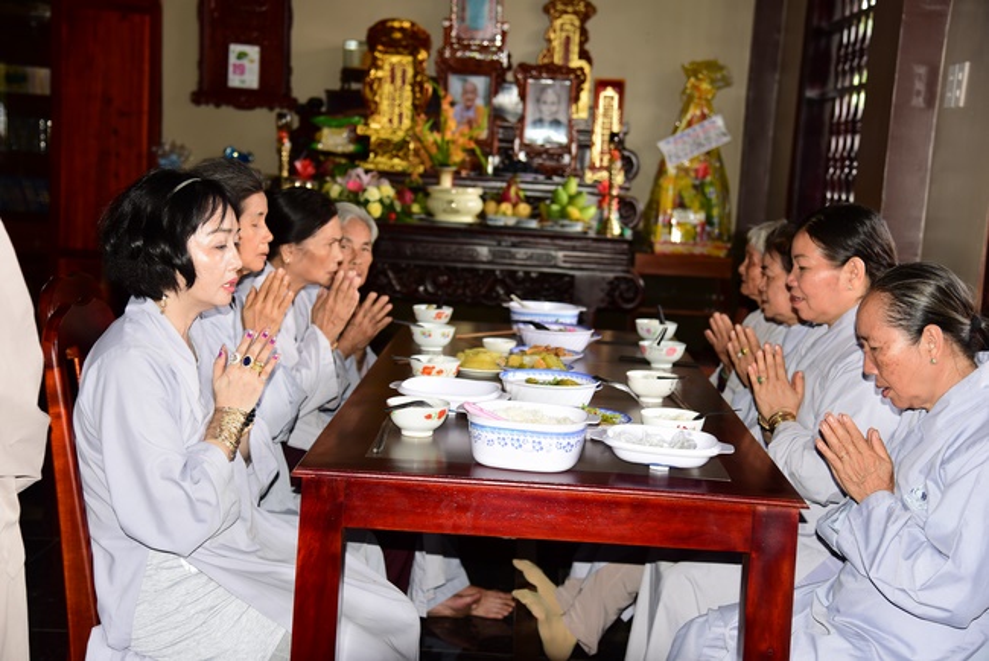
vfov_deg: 27.0
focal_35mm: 50
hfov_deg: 39.6
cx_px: 494
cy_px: 330
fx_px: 1374
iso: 400
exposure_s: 1/160
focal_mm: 50
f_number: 4
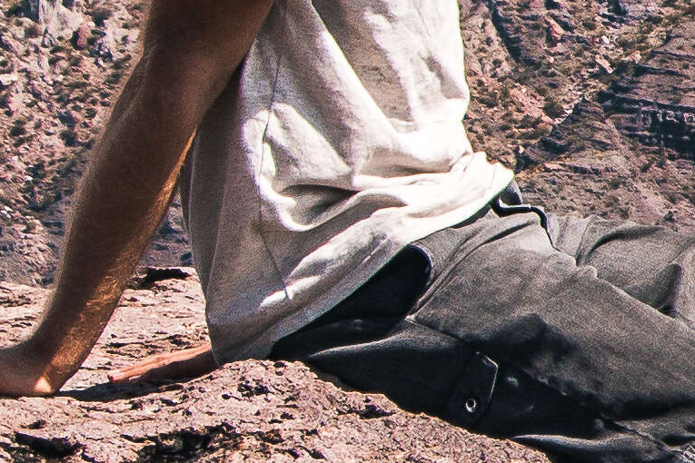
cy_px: -44
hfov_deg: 5.8
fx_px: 6216
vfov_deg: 4.3
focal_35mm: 322
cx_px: 2337
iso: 100
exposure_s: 1/320
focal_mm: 28
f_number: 8
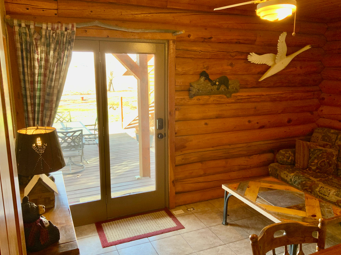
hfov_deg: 60.0
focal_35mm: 30
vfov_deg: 46.8
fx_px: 295
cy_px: 129
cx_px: 169
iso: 40
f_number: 1.8
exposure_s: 1/60
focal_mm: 3
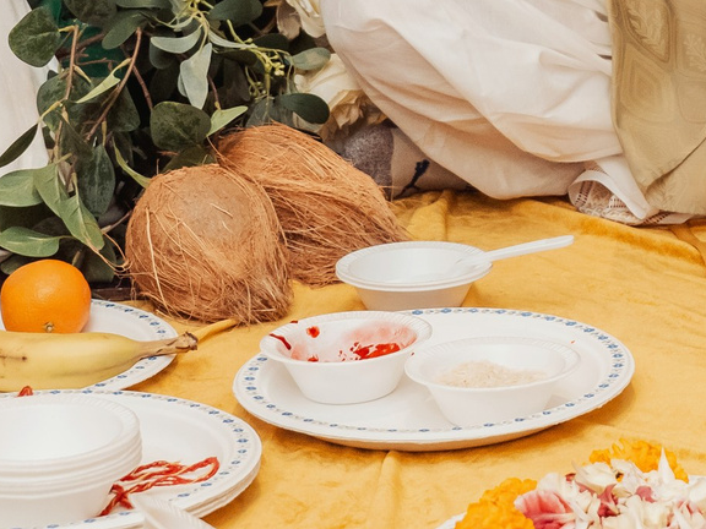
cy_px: -336
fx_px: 2573
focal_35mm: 126
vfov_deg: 11.2
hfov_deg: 14.8
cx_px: 983
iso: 800
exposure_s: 1/200
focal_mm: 29.5
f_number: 4
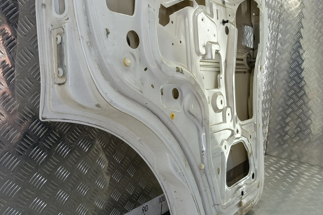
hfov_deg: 63.7
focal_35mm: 29
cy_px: 111
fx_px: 260
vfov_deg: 44.9
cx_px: 157
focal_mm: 4.11
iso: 96
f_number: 1.6
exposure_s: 1/50
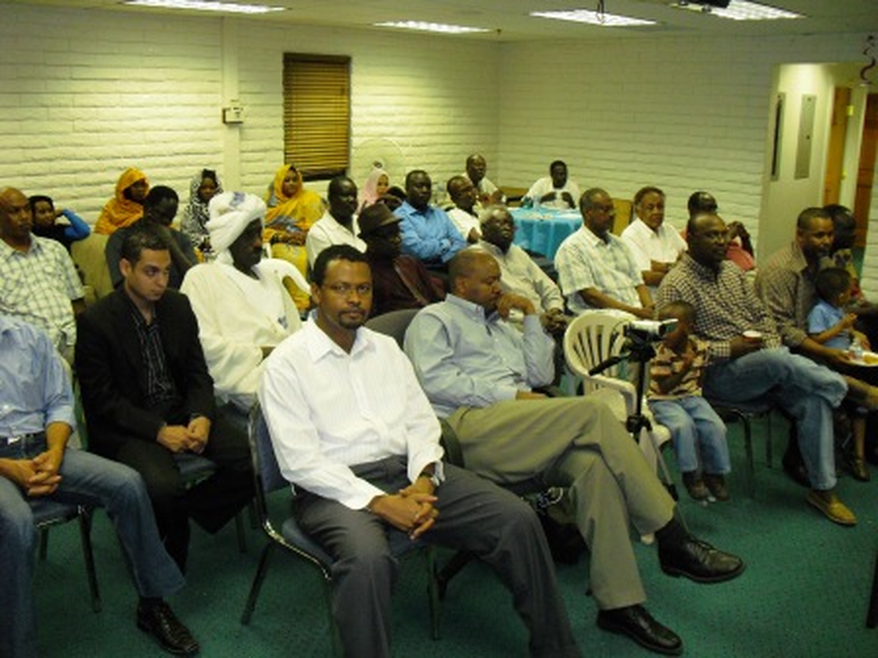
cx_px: 439
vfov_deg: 39.7
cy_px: 329
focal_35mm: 36
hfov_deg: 51.4
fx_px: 913
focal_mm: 6.3
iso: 400
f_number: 3.1
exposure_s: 1/60
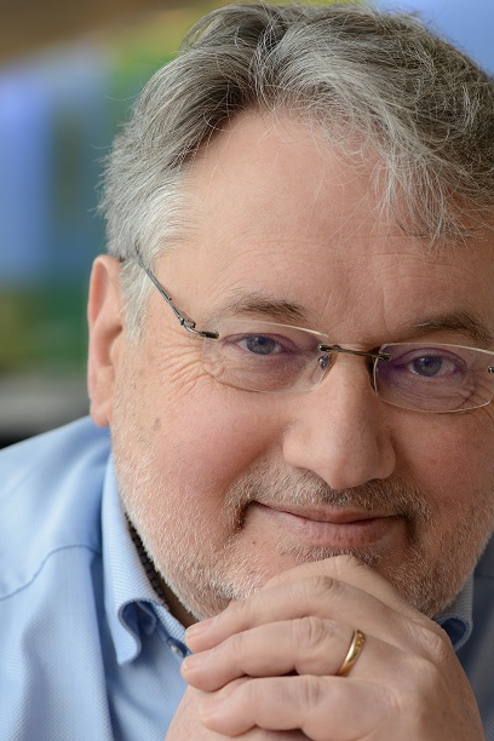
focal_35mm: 158
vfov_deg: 13.0
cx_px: 306
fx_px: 3252
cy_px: 370
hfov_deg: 8.7
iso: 400
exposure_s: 1/60
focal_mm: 105
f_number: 5.6
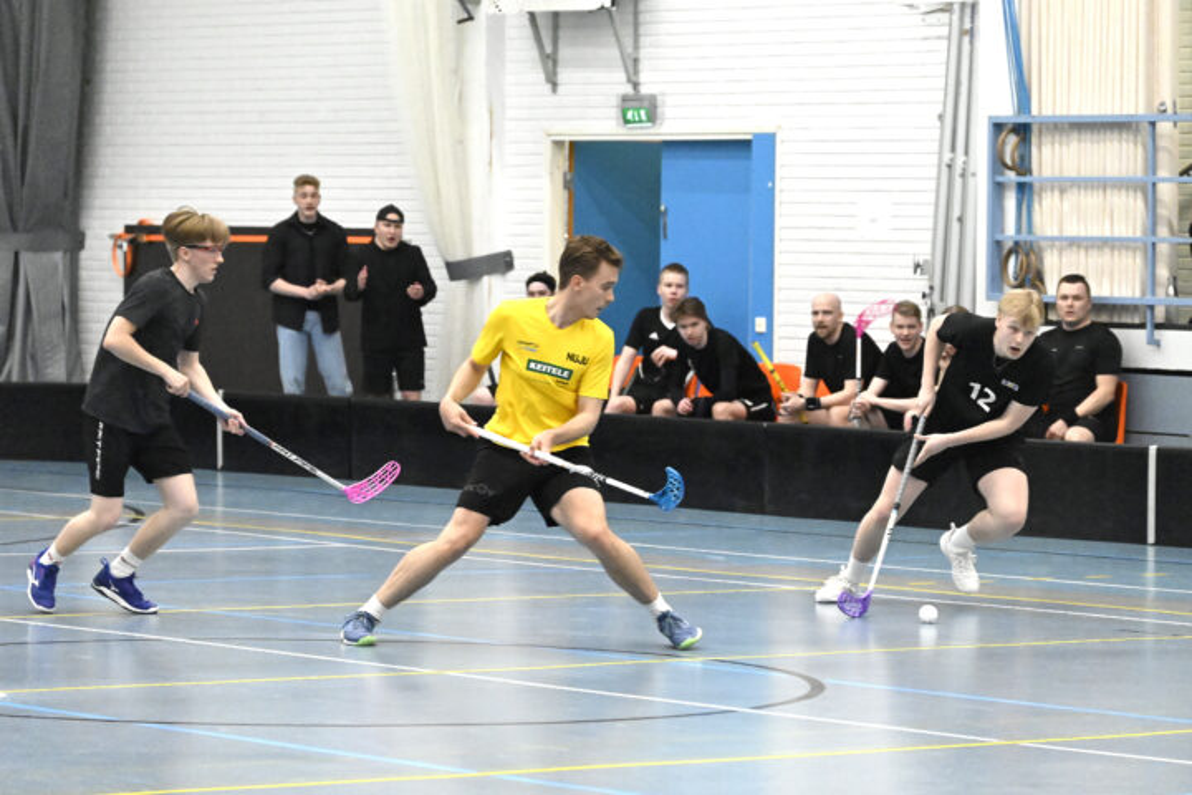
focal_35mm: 160
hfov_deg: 12.8
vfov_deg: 8.6
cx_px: 596
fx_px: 5297
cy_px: 398
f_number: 6.3
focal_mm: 160
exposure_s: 1/800
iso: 16000
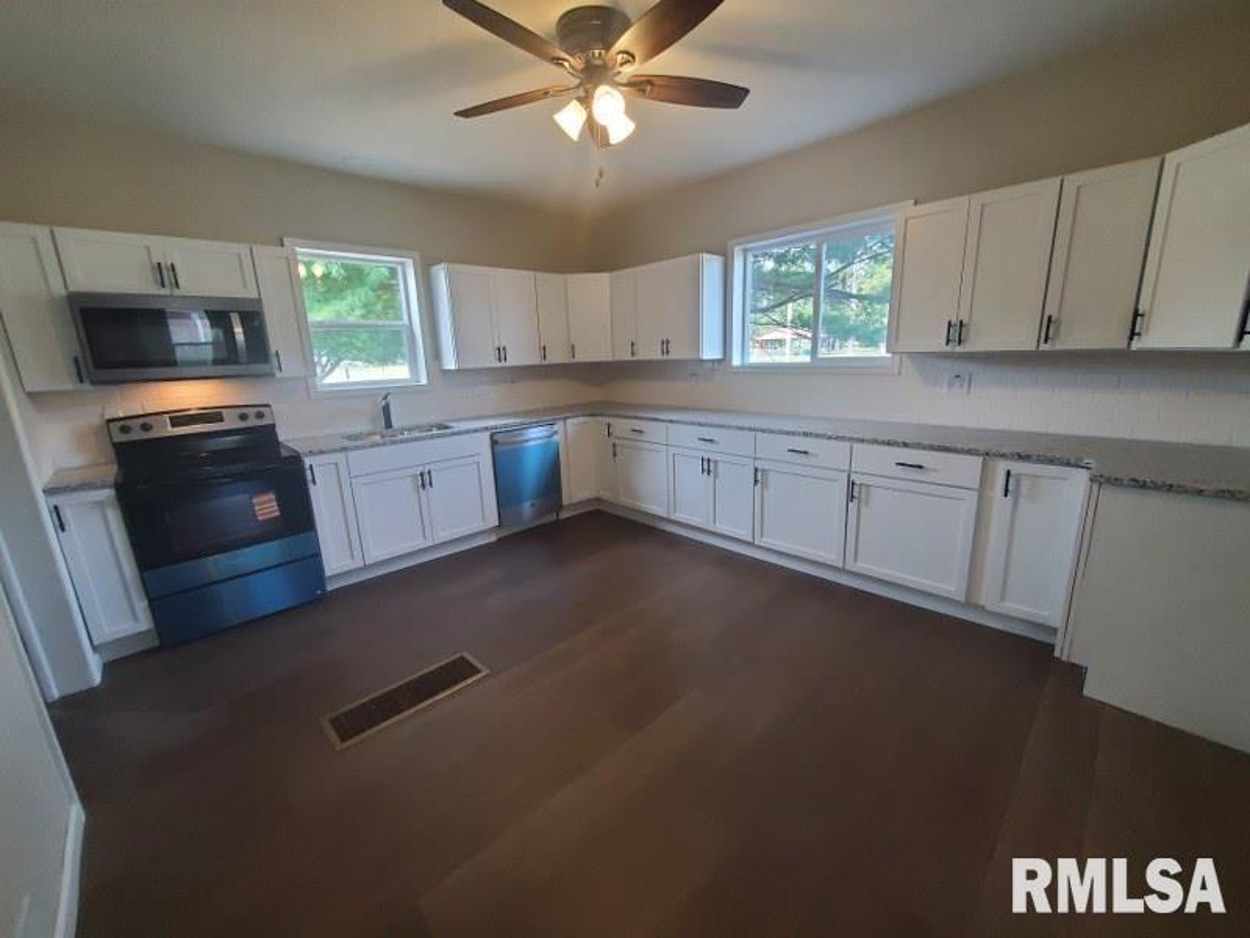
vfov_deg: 89.9
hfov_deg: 106.2
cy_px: 469
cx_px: 625
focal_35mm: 13
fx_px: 469
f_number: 2.2
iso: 250
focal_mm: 1.8
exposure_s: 1/60
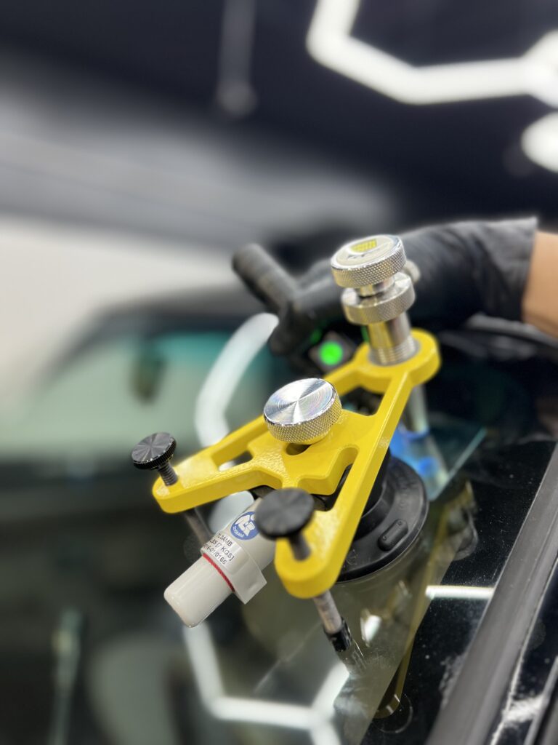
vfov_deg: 67.3
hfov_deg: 53.1
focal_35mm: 26
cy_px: 372
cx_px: 279
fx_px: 559
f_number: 1.5
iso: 125
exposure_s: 1/121
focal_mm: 5.7
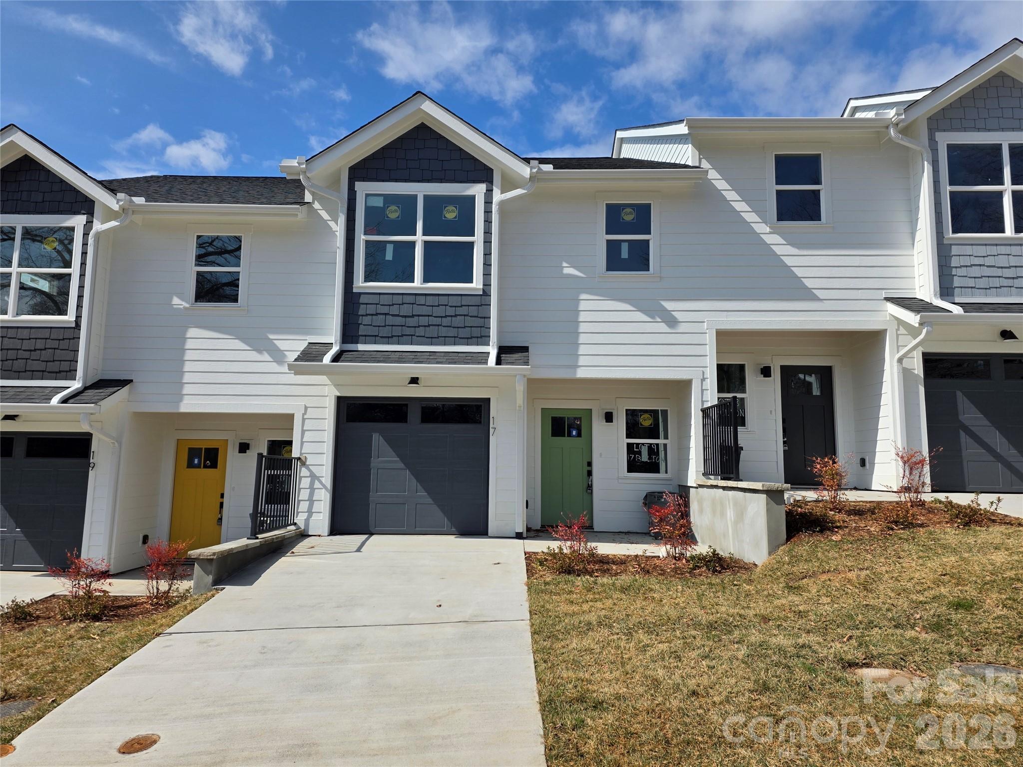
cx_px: 512
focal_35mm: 23
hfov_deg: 73.9
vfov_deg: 58.9
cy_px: 384
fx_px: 680
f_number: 1.7
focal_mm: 6.3
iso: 80
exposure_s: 1/7944
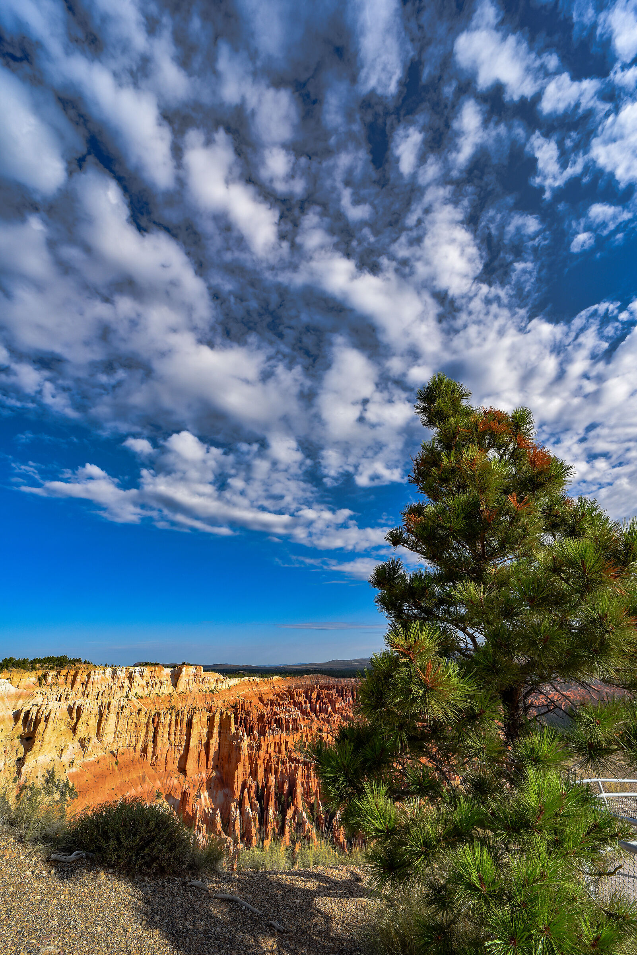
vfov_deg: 104.2
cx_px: 318
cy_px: 478
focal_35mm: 14
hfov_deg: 81.3
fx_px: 371
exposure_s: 1/160
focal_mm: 14
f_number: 14
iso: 160
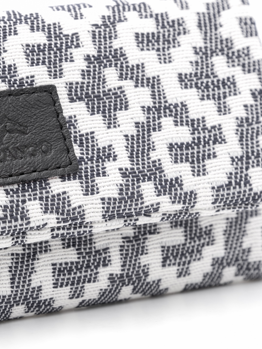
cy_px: 174
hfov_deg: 13.4
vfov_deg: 18.0
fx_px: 1100
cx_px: 0
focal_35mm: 109
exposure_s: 1/4
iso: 125
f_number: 7.1
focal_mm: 50
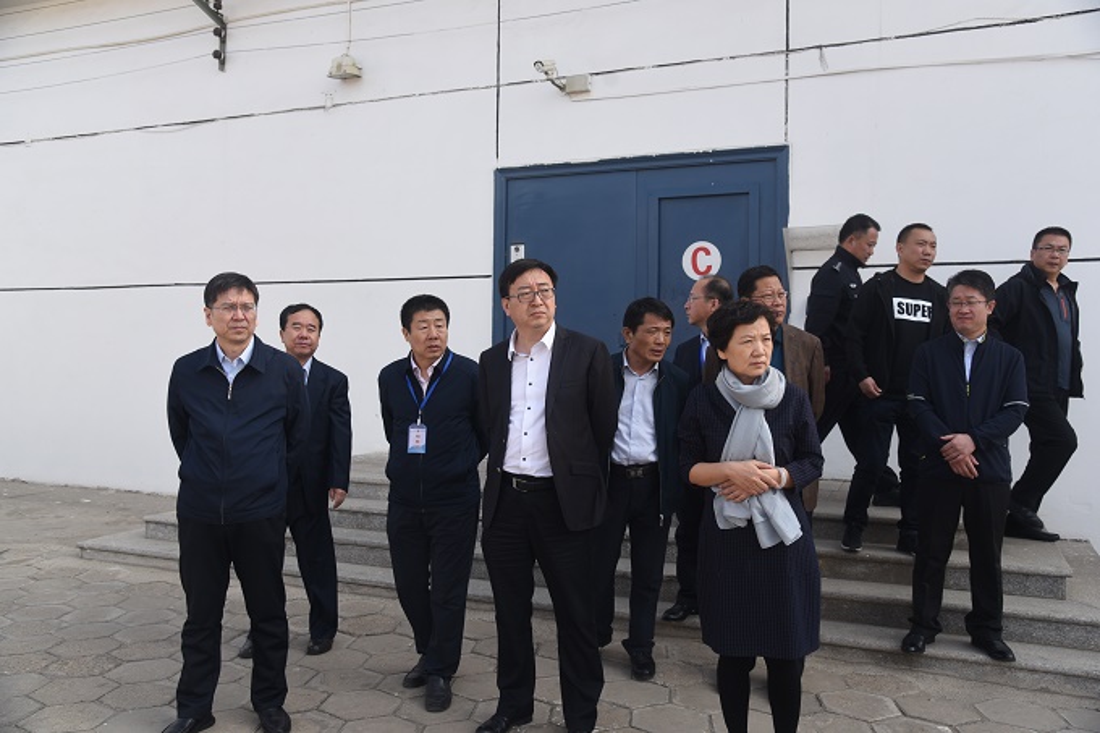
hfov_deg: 61.9
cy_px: 366
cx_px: 550
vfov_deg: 43.6
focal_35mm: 30
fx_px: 916
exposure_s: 1/250
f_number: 4.5
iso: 100
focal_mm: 30
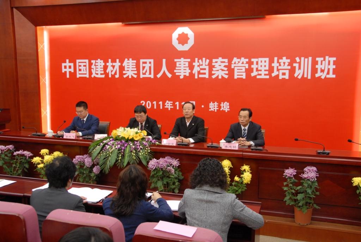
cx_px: 180
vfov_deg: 40.1
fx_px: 331
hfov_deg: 57.2
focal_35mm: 33
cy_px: 121
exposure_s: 1/13
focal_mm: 22
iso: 400
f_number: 5
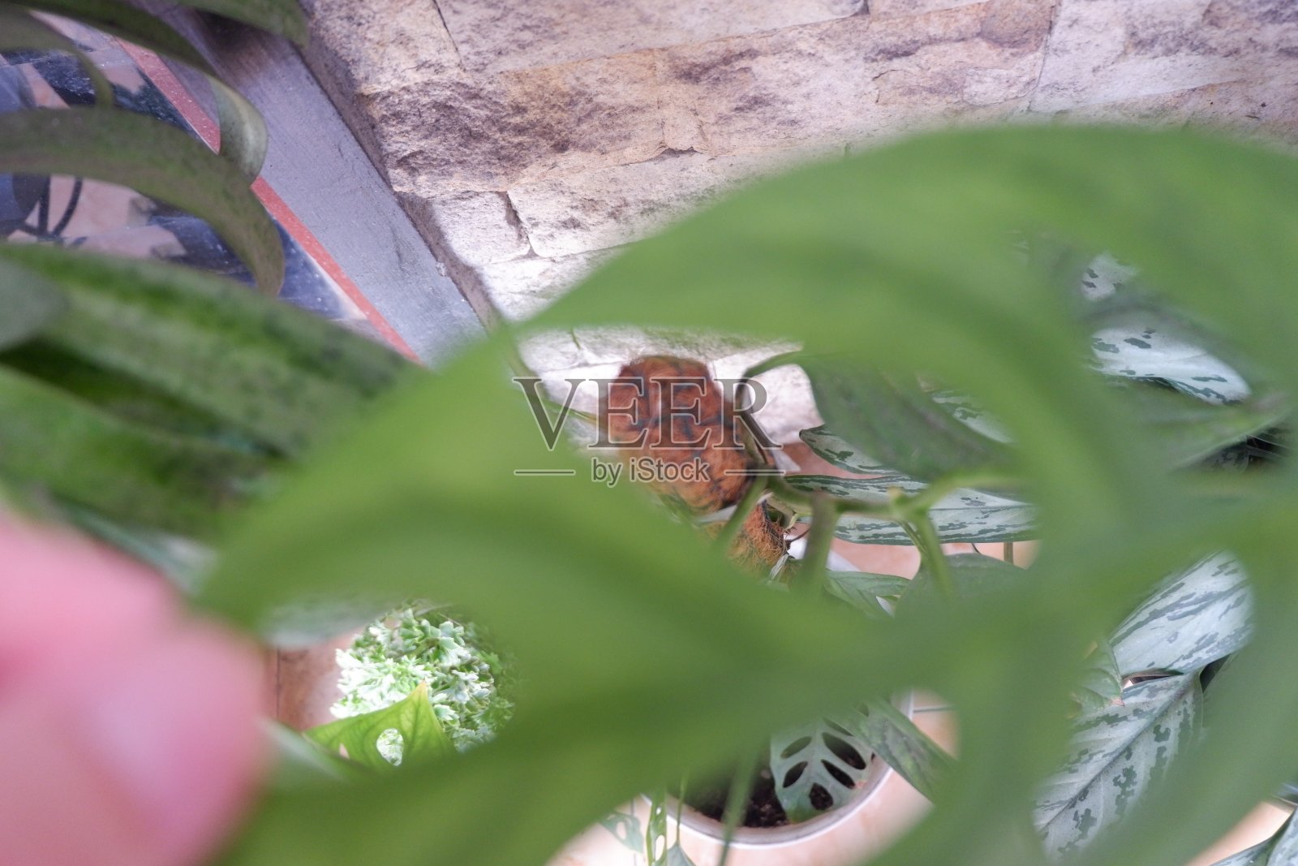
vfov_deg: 45.0
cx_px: 649
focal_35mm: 29
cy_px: 433
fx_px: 1046
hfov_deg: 63.7
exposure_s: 1/30
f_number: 3.8
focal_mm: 19.2
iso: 1600
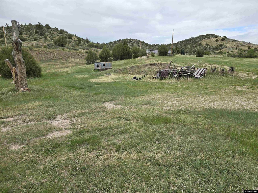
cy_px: 96
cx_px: 129
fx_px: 171
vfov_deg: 58.9
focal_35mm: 23
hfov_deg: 73.9
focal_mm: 6.3
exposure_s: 1/779
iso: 12
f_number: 1.7
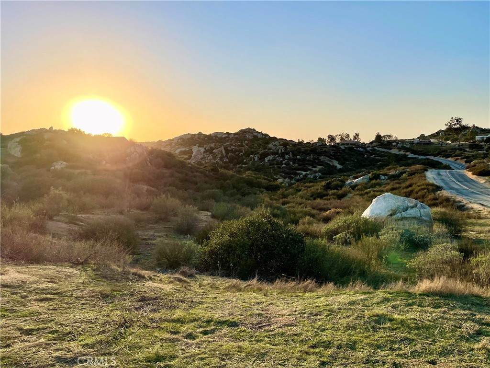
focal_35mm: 26
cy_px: 184
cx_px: 245
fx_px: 368
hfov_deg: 67.3
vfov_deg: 53.1
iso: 32
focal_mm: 5.1
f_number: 1.6
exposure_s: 1/3663
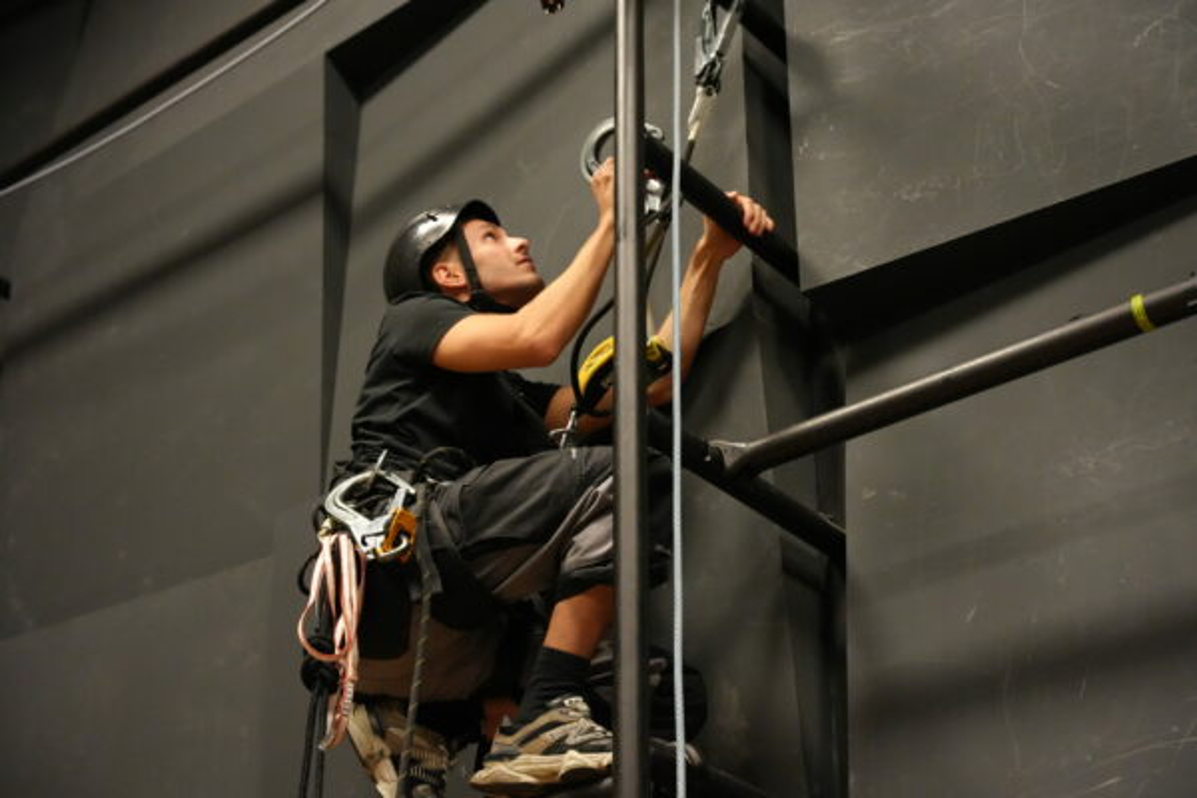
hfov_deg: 36.4
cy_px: 399
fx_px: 1819
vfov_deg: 24.7
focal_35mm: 55
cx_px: 598
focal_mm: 54.7
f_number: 4
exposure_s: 1/160
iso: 10000
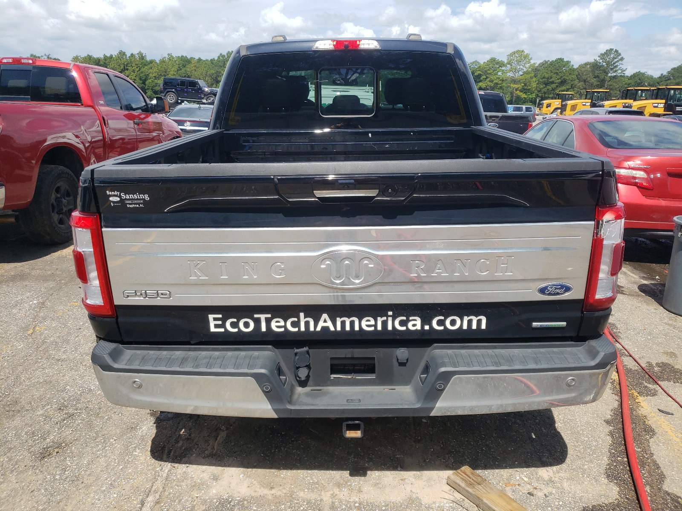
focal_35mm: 26
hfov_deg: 67.3
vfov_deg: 53.1
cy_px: 256
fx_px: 512
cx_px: 341
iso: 50
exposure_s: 1/2500
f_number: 1.5
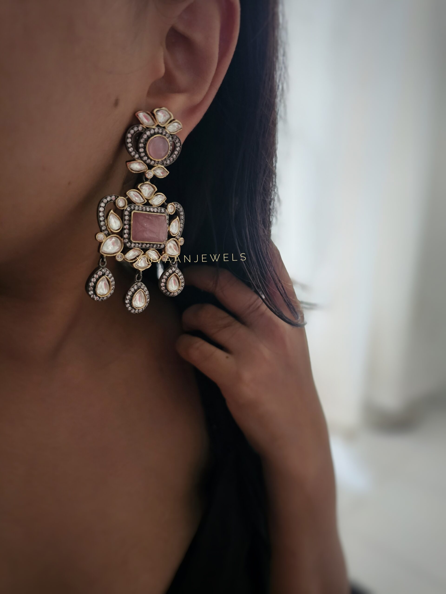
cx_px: 223
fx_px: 395
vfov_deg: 73.9
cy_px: 297
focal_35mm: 23
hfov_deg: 58.9
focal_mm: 6.3
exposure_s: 1/27
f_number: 1.7
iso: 800
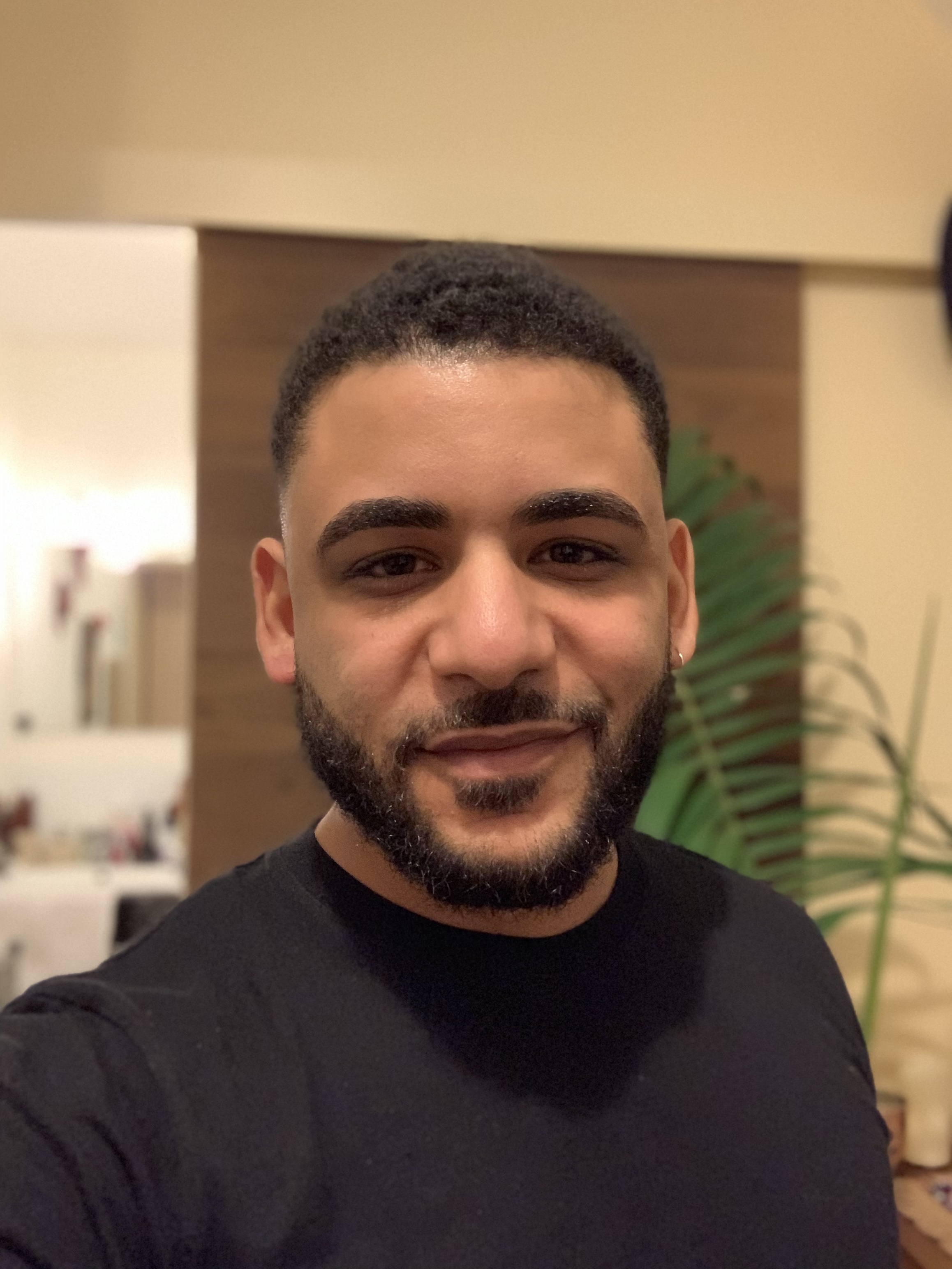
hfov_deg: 44.2
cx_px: 476
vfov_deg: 56.8
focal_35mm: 32
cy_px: 634
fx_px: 1173
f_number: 2.2
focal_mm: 2.87
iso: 500
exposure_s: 1/25
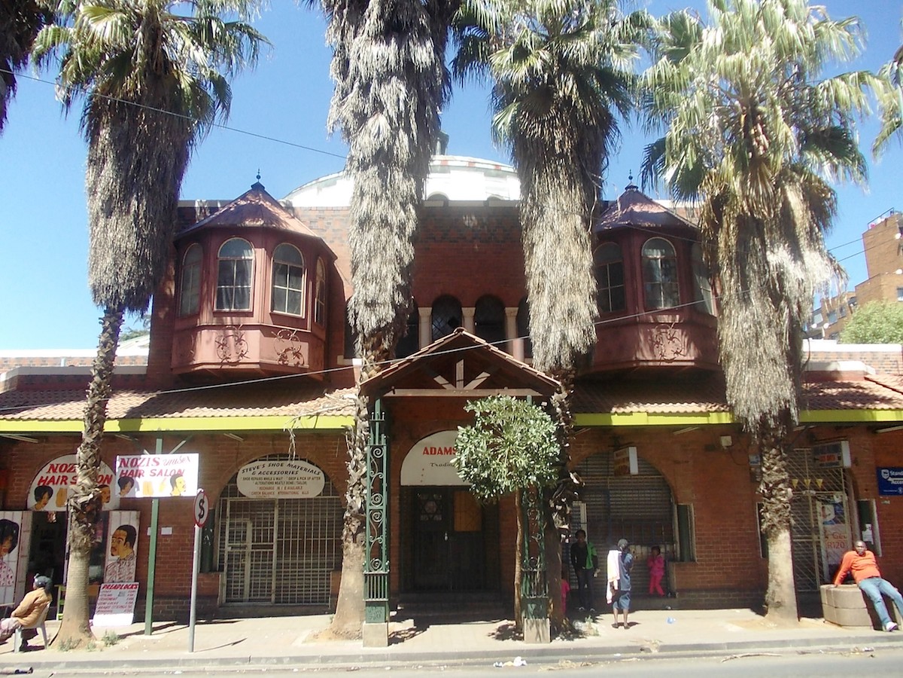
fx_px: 730
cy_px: 339
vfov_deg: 49.7
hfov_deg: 63.4
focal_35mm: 28
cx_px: 452
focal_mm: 4
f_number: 5.4
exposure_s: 1/125
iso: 80
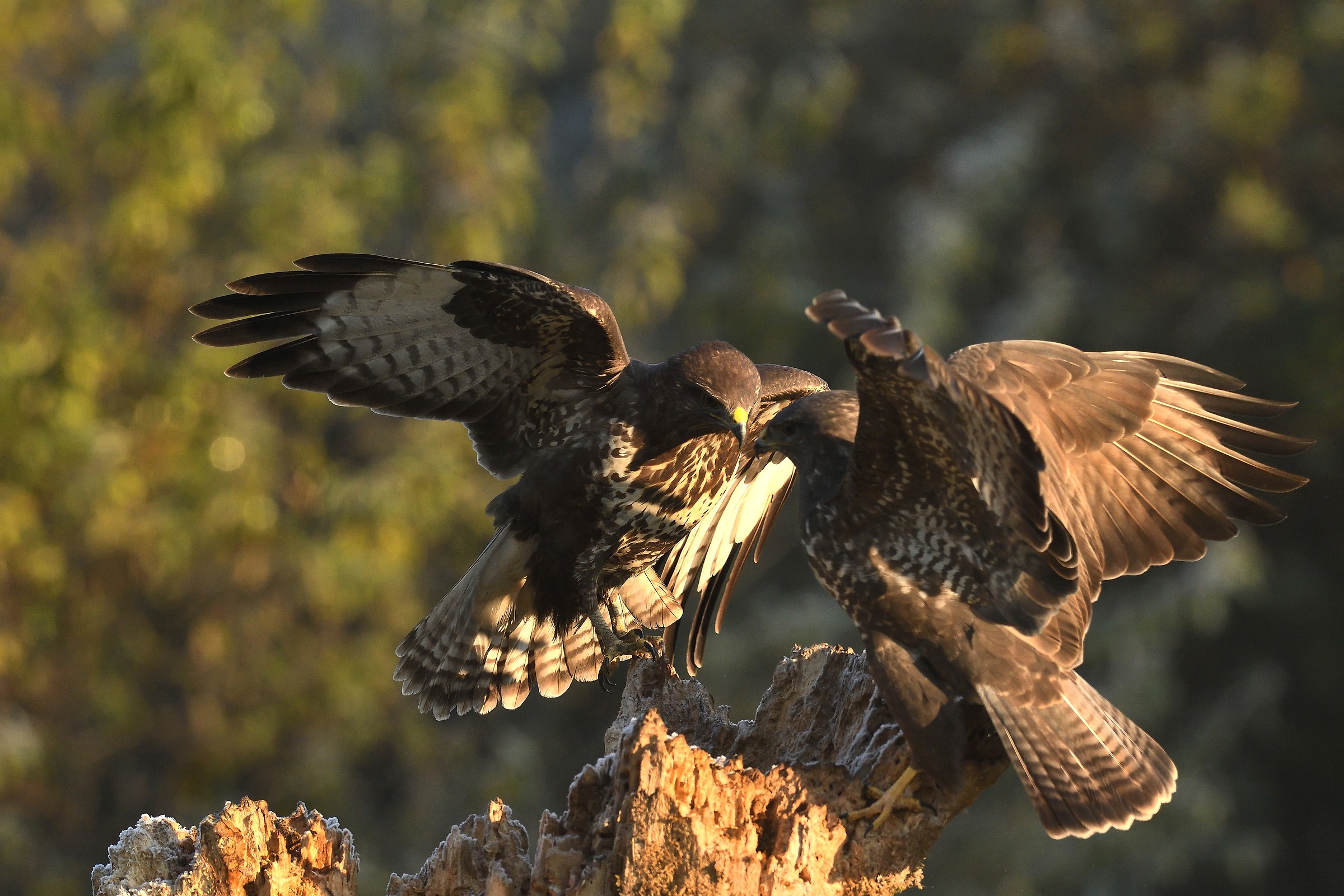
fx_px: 22398
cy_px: 448
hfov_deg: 3.4
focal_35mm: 600
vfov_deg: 2.3
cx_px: 672
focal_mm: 400
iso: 1000
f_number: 7.1
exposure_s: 1/1000
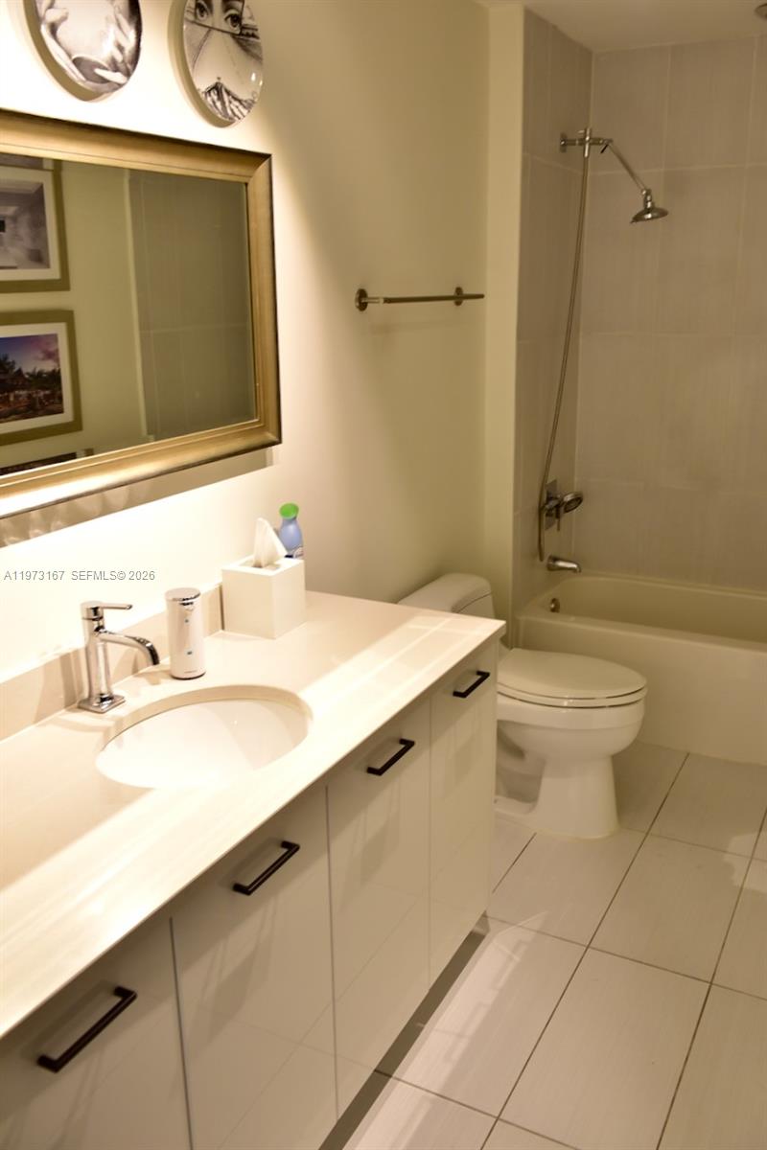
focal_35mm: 31
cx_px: 384
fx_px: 991
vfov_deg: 60.3
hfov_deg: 42.3
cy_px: 575
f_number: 4.5
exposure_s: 1/20
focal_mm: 31
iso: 500
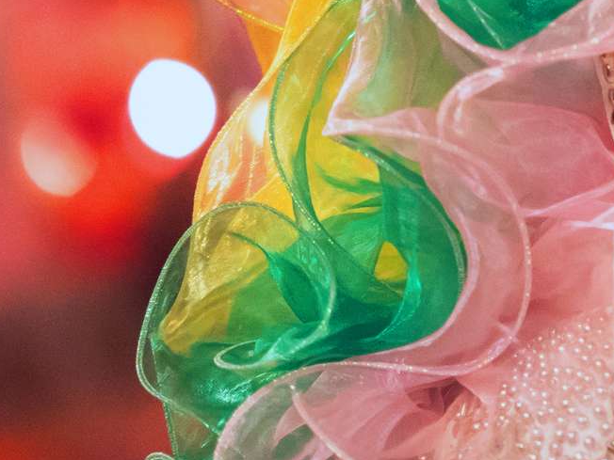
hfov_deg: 4.9
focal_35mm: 401
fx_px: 7113
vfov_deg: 3.7
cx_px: 1166
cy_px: -144
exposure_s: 1/400
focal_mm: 85
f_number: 1.4
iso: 4000
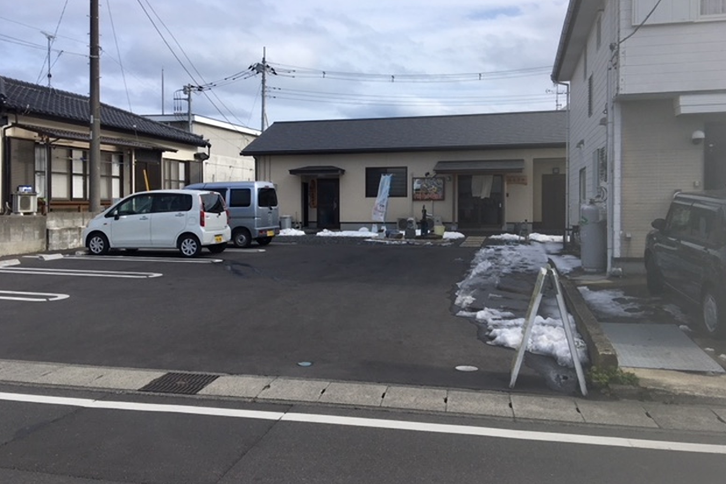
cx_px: 366
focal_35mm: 31
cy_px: 211
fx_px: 625
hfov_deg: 60.3
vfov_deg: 42.2
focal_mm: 4.15
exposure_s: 1/1637
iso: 25
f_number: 2.2
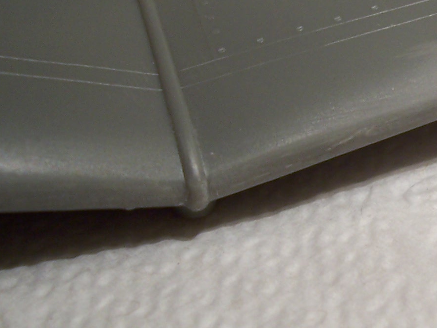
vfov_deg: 16.8
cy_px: 132
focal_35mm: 88
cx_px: 434
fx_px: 1111
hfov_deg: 21.5
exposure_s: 1/90
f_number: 2.7
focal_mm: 5.6
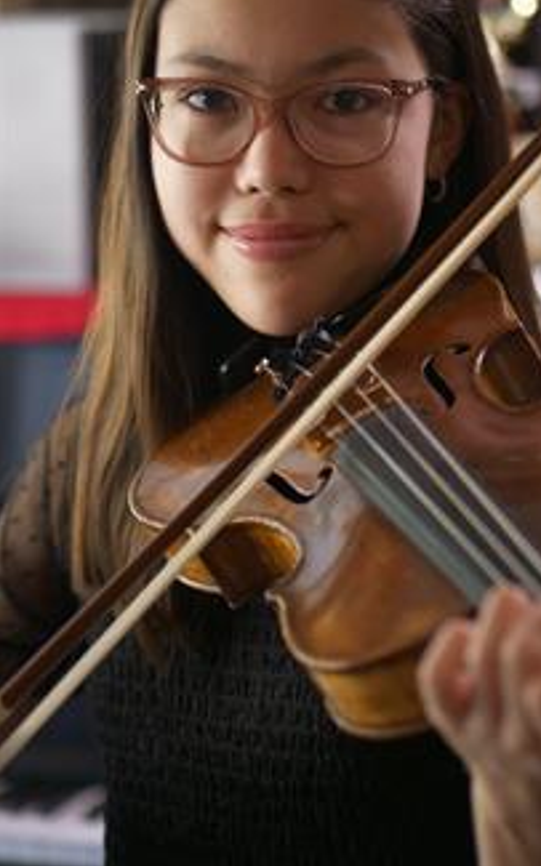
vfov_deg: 18.9
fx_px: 2596
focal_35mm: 110
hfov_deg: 11.9
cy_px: 345
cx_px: 389
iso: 250
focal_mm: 43
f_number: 1.7
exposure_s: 1/100
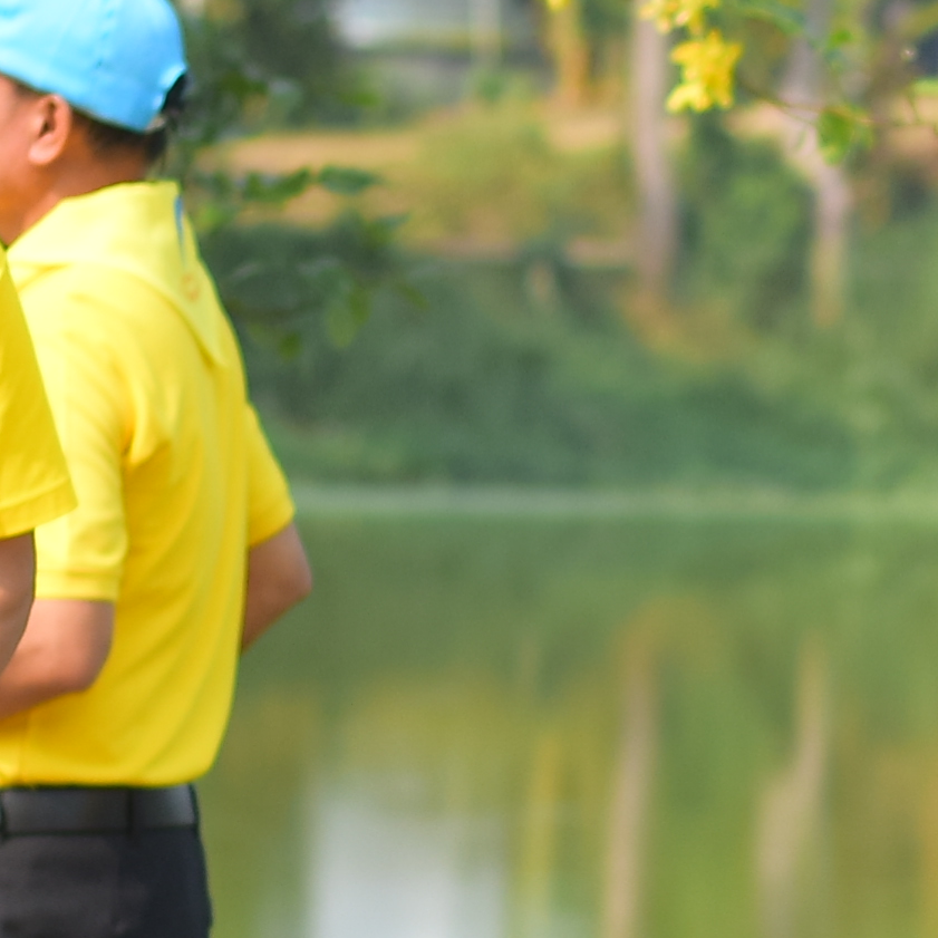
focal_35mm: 341
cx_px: 1570
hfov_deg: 5.1
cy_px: 868
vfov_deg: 5.1
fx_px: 10454
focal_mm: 50
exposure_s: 1/3200
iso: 250
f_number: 2.8
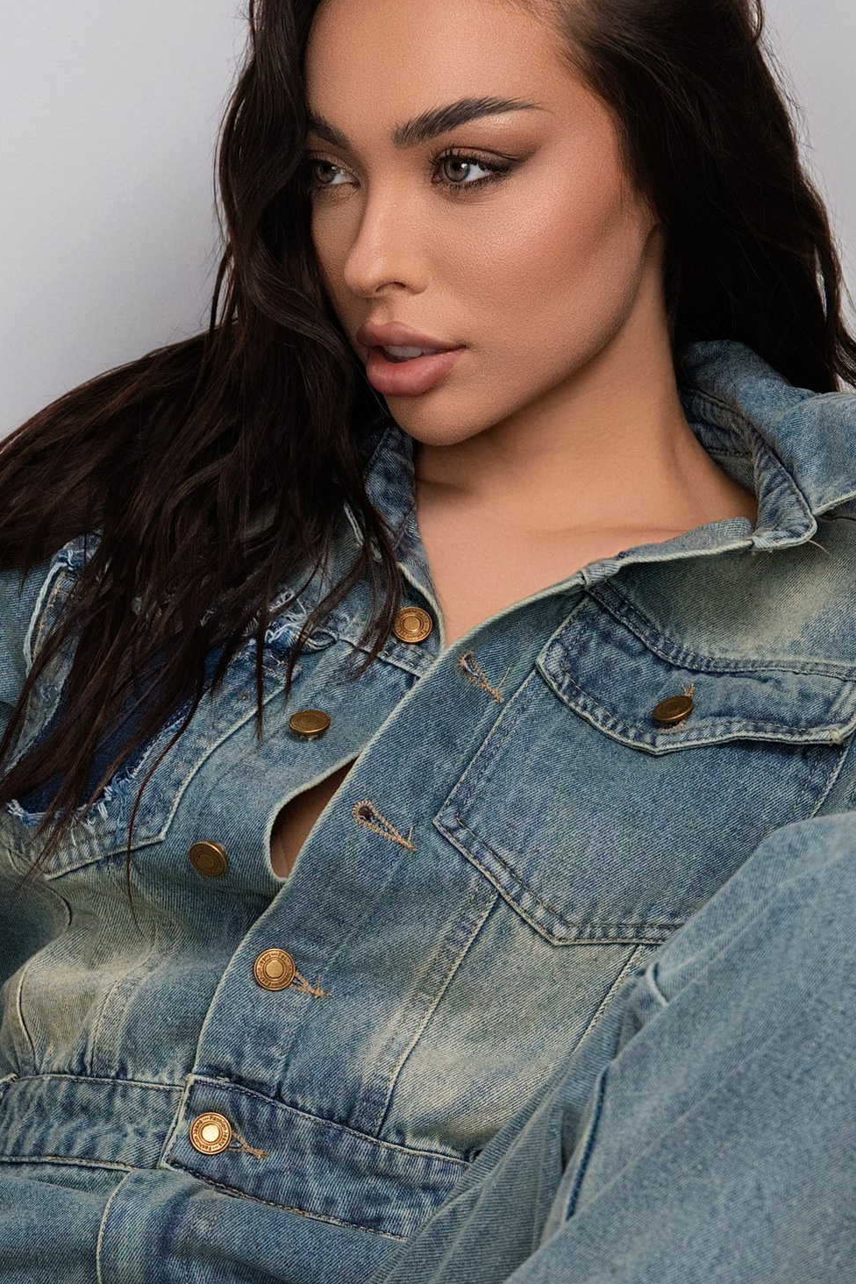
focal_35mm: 139
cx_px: 169
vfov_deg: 14.7
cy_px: 1001
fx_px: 4967
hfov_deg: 9.8
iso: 1250
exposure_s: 1/320
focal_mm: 53.1
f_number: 5.6
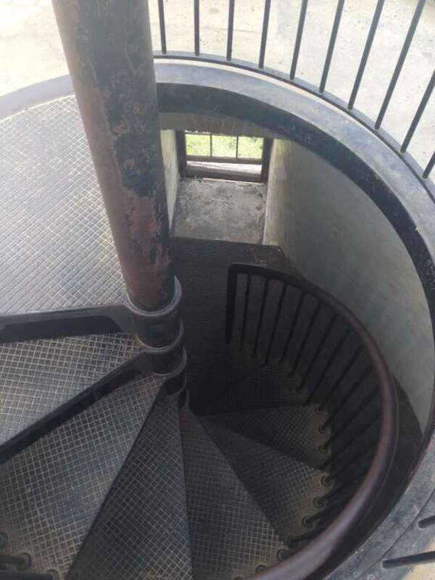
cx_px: 218
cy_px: 290
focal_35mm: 33
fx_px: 553
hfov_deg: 42.9
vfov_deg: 55.4
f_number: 2.4
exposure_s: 1/126
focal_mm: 4.12
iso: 50
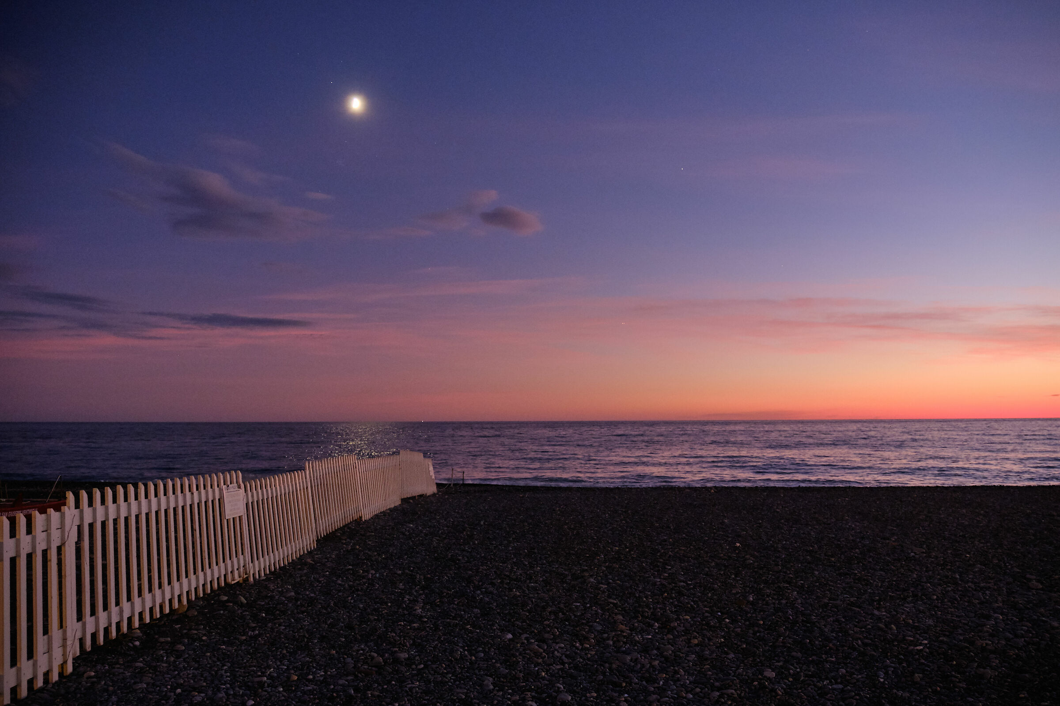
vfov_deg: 53.1
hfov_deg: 73.7
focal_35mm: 24
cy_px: 353
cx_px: 530
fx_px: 707
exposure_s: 1/8
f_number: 2.8
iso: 2000
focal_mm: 16
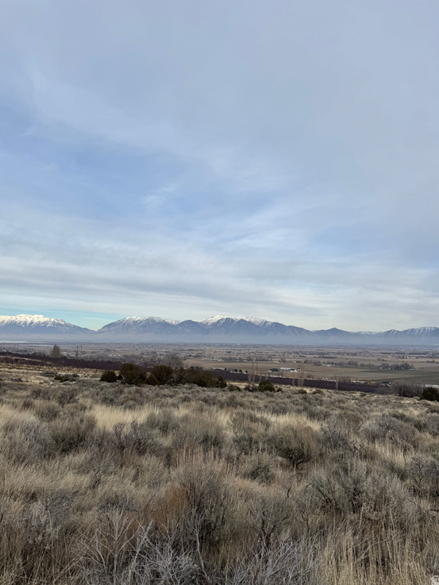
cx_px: 214
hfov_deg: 54.9
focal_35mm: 25
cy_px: 283
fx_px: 423
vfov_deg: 69.4
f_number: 1.78
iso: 80
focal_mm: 6.76
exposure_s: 1/4310
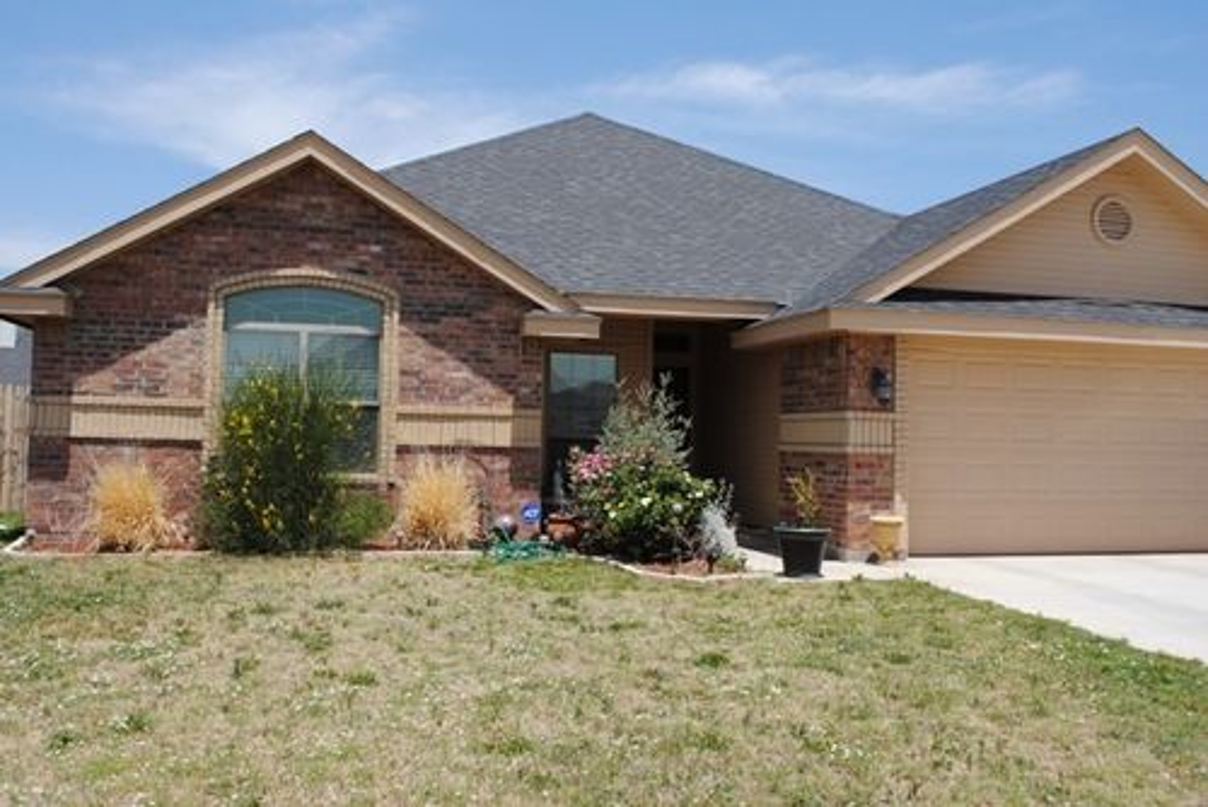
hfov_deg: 57.2
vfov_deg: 40.0
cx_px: 604
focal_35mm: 33
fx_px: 1108
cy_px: 404
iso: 100
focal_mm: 22
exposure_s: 1/320
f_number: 9
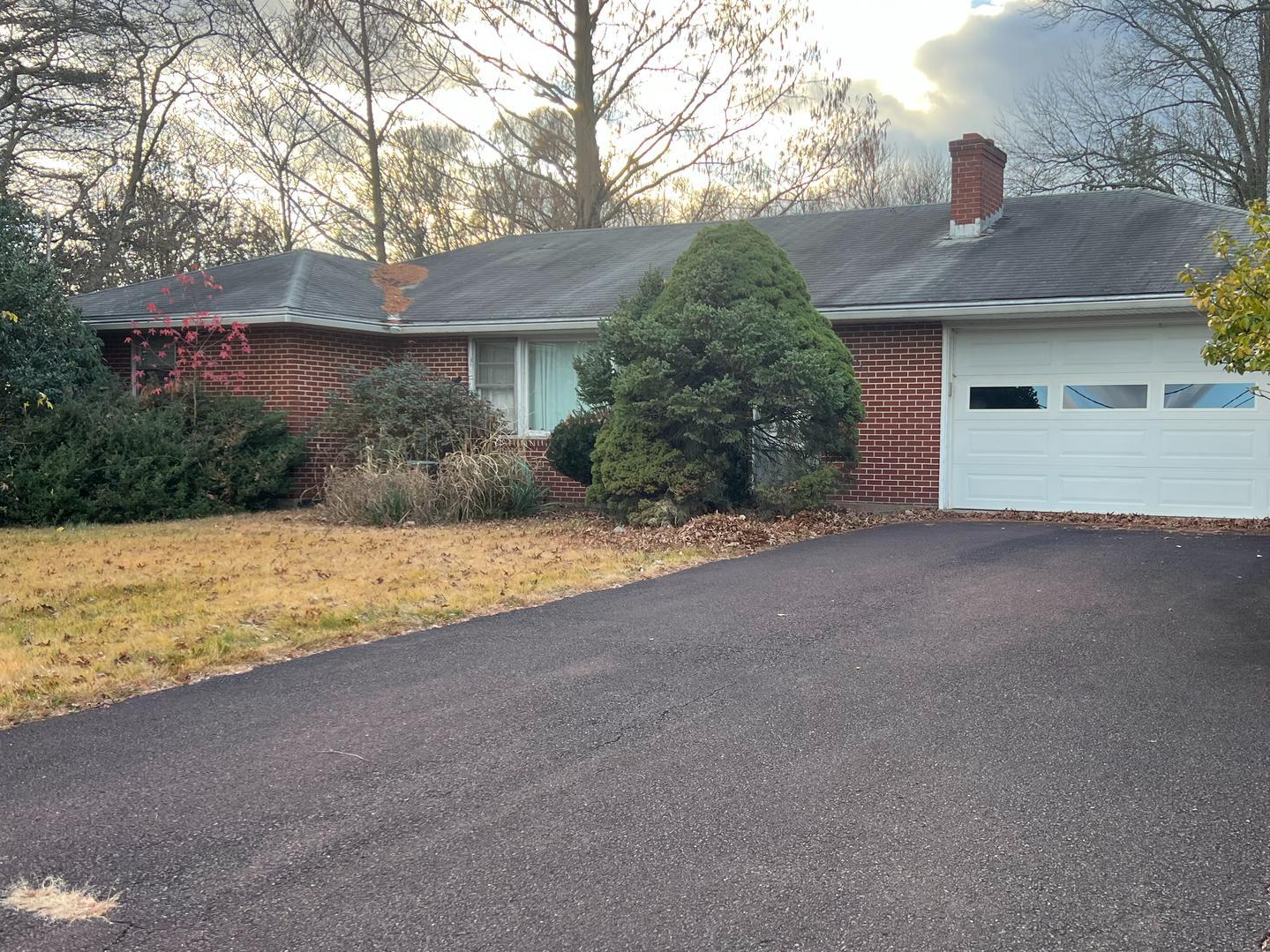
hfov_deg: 49.4
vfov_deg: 38.6
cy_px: 515
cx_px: 824
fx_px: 1357
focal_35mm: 37
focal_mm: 5.7
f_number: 1.5
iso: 50
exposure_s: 1/521
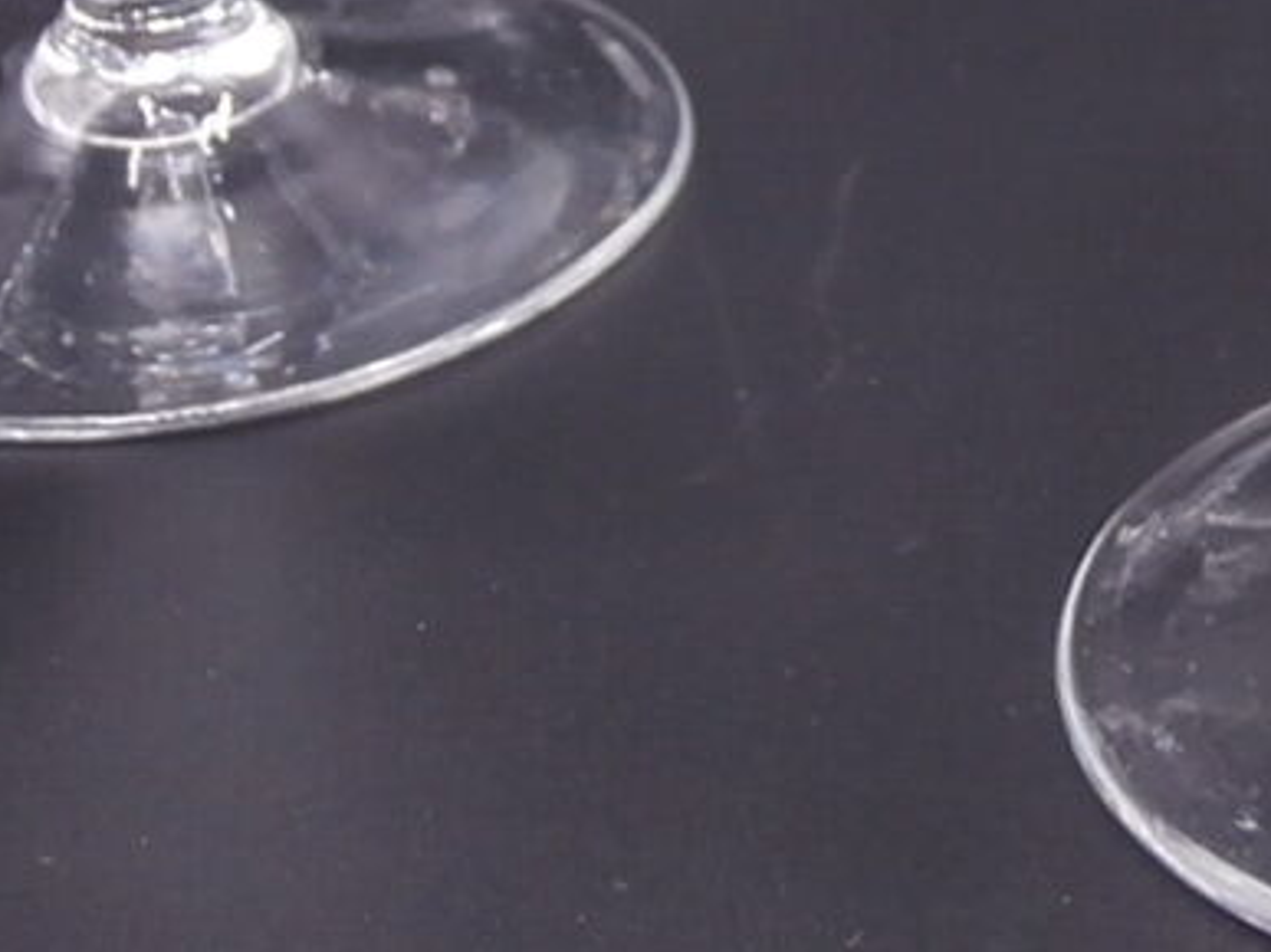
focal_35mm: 157
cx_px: 1705
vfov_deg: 9.3
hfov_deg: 12.2
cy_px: -272
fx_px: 5763
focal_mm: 6.67
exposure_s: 1/50
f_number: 3.9
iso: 100
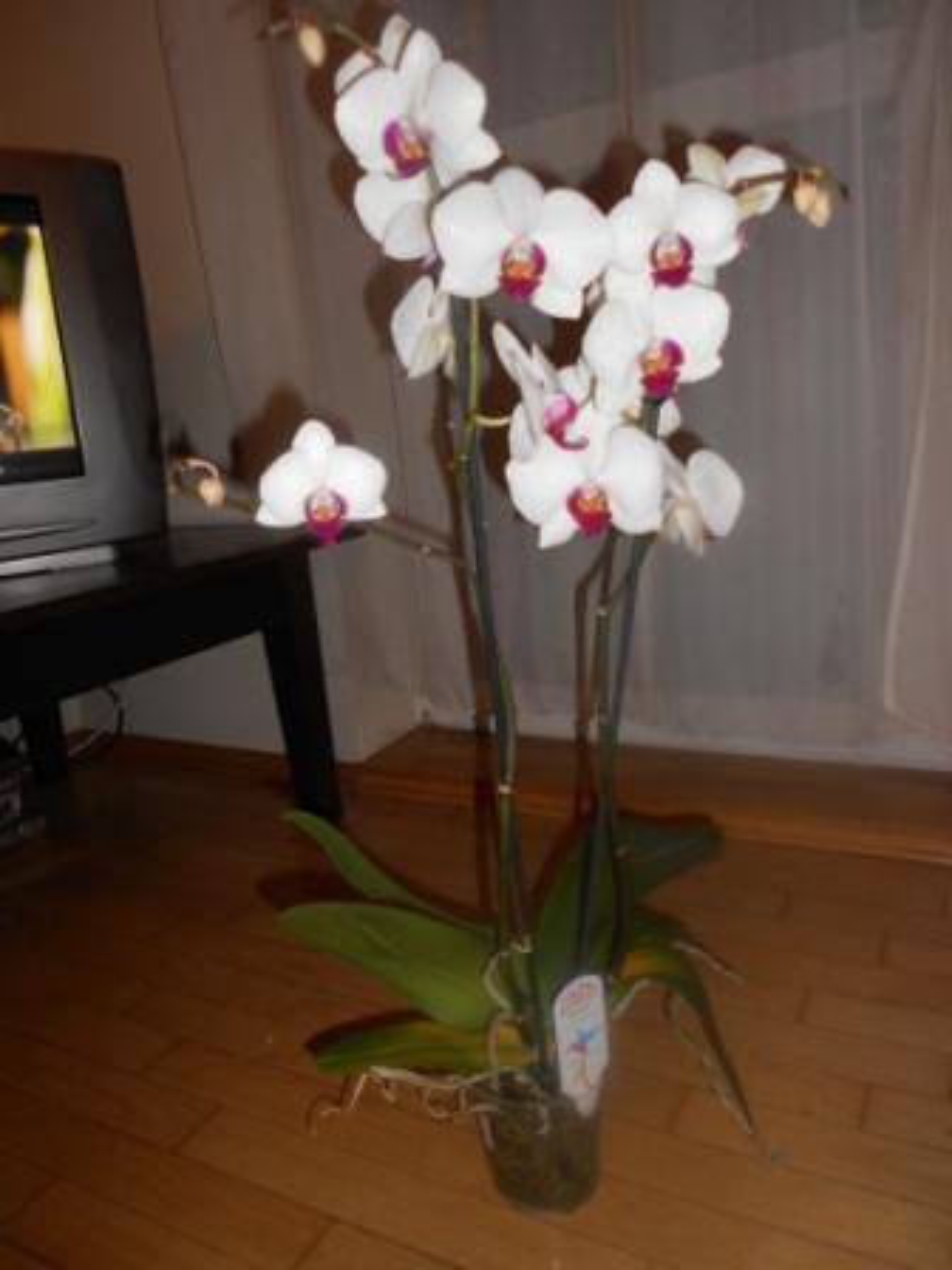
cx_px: 476
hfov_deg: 53.1
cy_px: 635
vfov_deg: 67.3
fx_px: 953
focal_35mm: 26
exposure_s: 1/25
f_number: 3.2
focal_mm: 4.6
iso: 80
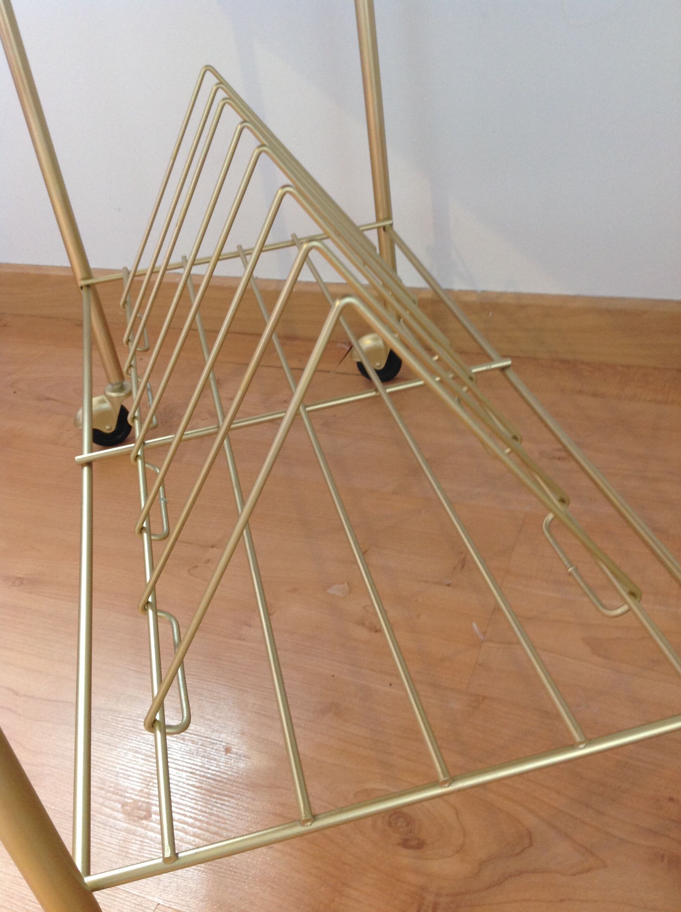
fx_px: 921
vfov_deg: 52.7
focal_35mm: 35
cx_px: 340
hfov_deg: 40.6
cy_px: 456
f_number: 2.4
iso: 100
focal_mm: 4.28
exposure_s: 1/15
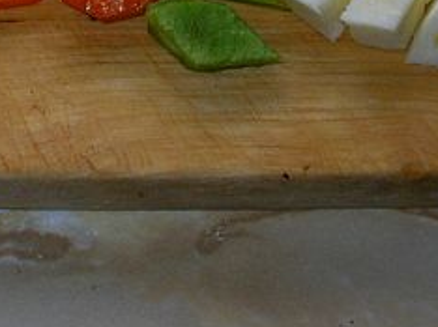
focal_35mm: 130
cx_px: 39
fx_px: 1643
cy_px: -93
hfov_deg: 15.0
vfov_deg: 11.1
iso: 50
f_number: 2.9
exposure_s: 1/60
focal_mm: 5.8
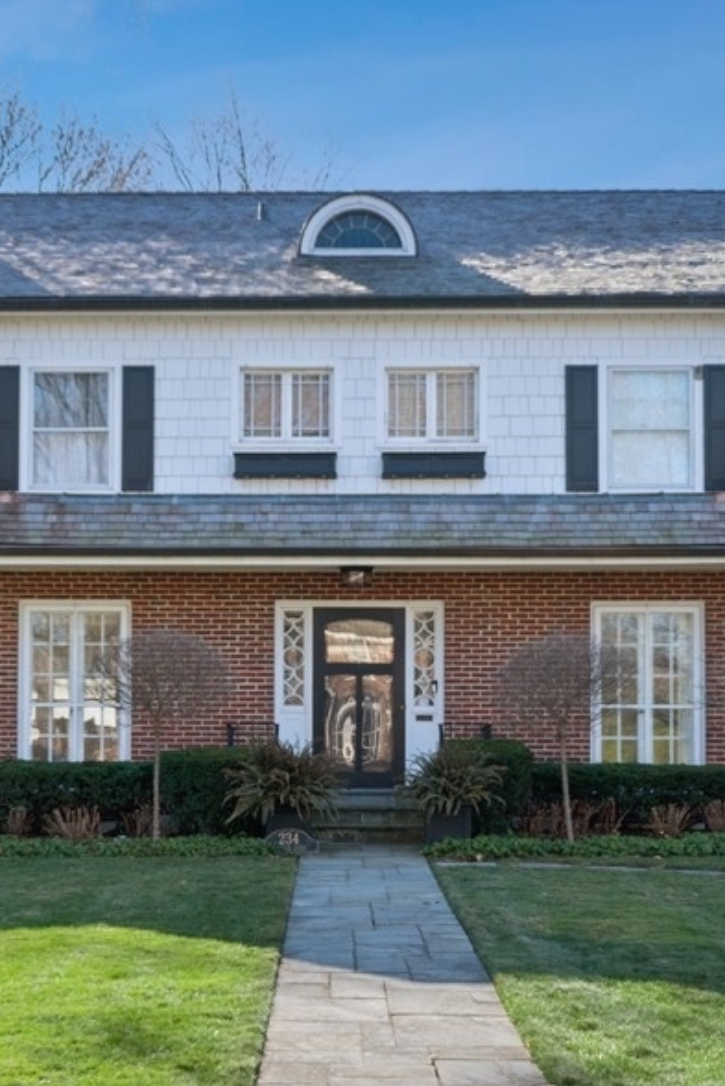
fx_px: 1660
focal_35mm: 55
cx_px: 275
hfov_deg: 24.6
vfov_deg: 36.2
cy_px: 551
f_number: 6.3
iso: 200
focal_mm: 24
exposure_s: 1/60
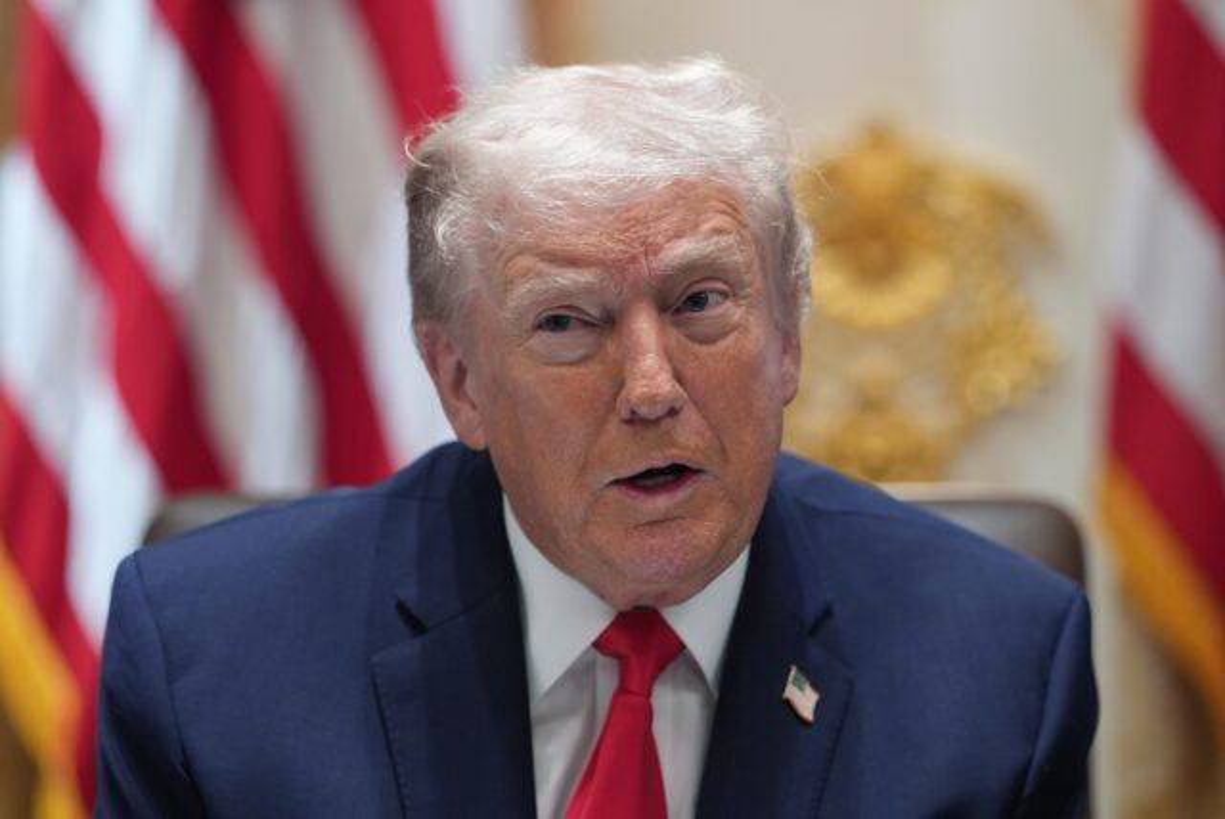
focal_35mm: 180
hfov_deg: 11.4
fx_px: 6130
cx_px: 612
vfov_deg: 7.6
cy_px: 410
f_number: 2.2
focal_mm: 120
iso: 2000
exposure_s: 1/320
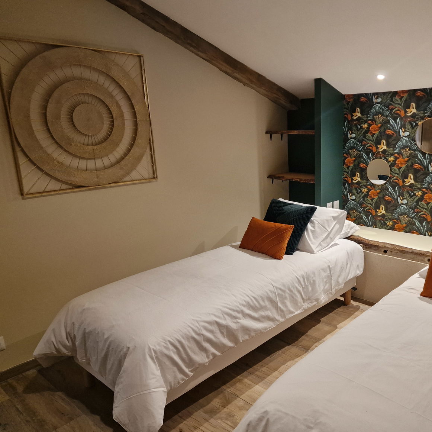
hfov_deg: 56.0
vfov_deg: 57.3
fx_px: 395
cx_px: 292
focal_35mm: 28
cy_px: 217
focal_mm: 6.4
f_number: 1.8
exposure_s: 1/100
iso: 400
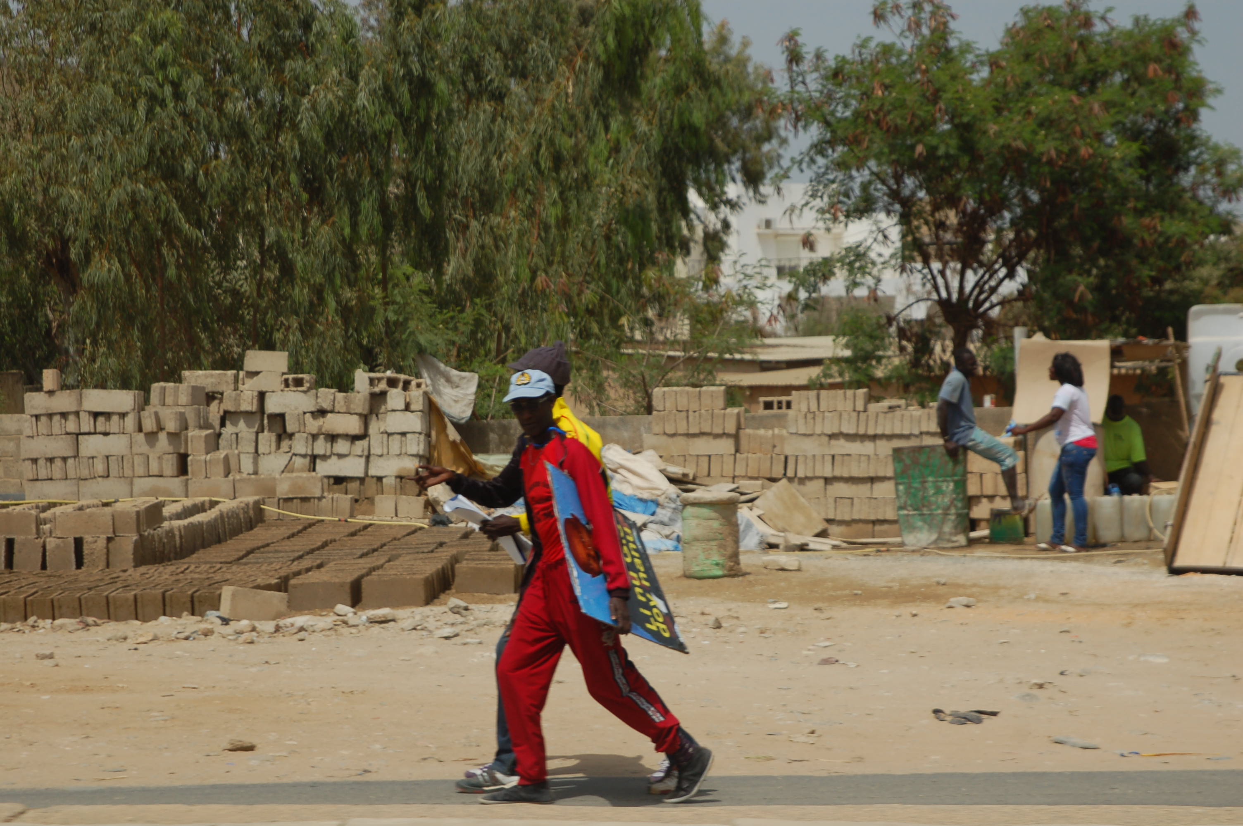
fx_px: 3363
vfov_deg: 14.0
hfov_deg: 20.9
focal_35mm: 98
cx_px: 622
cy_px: 413
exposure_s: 1/350
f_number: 5.6
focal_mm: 65
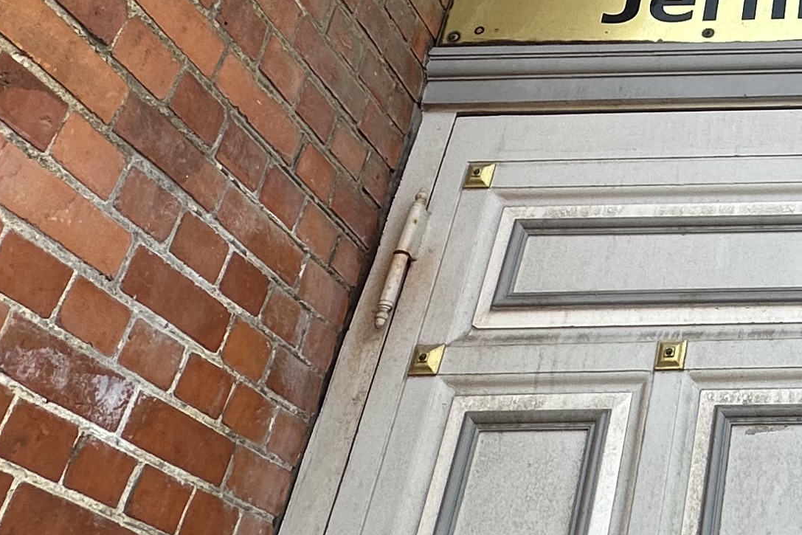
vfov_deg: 23.3
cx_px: 997
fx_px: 1203
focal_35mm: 54
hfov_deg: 30.4
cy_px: -72
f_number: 2.2
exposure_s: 1/142
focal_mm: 2.22
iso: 40
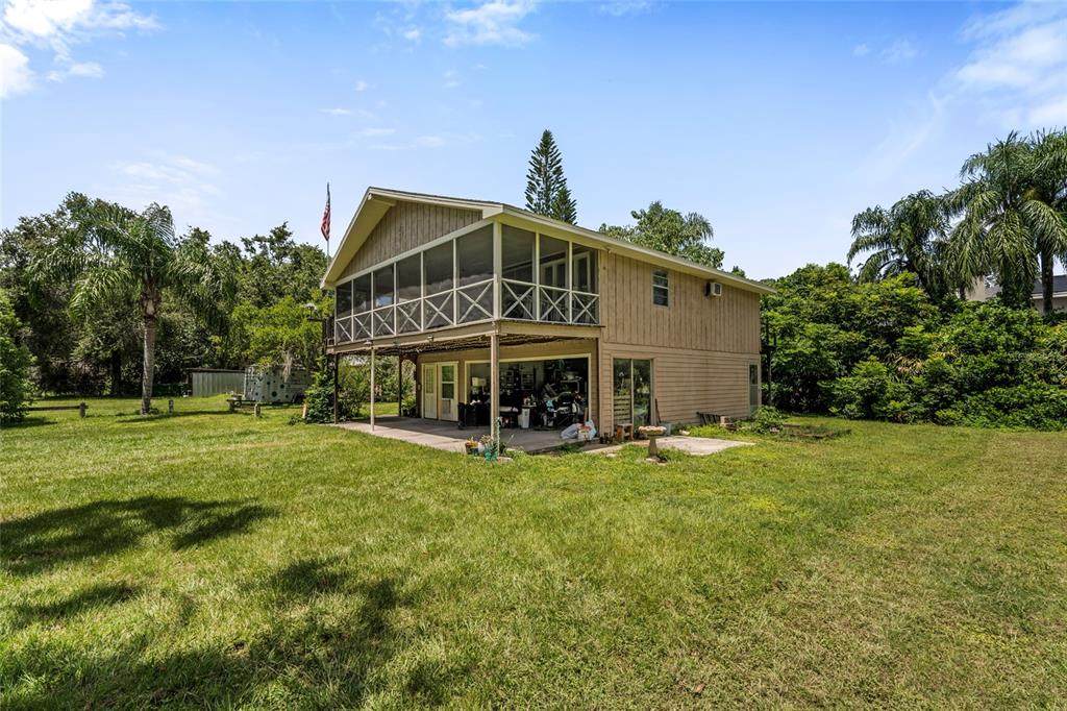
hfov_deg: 96.8
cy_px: 356
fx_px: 474
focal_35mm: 16
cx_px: 534
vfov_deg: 73.7
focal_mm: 16
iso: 100
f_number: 8
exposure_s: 1/80
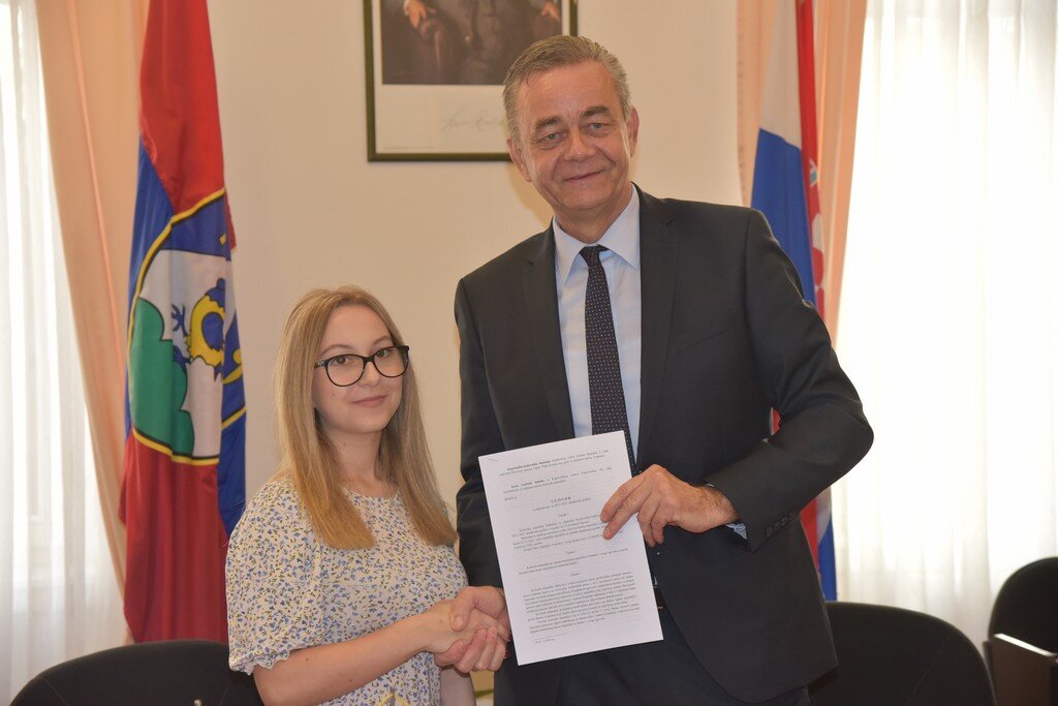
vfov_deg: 19.5
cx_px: 529
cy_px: 353
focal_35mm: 70
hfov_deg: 28.8
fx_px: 2057
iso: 2000
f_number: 6.3
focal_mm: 70
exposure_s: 1/100
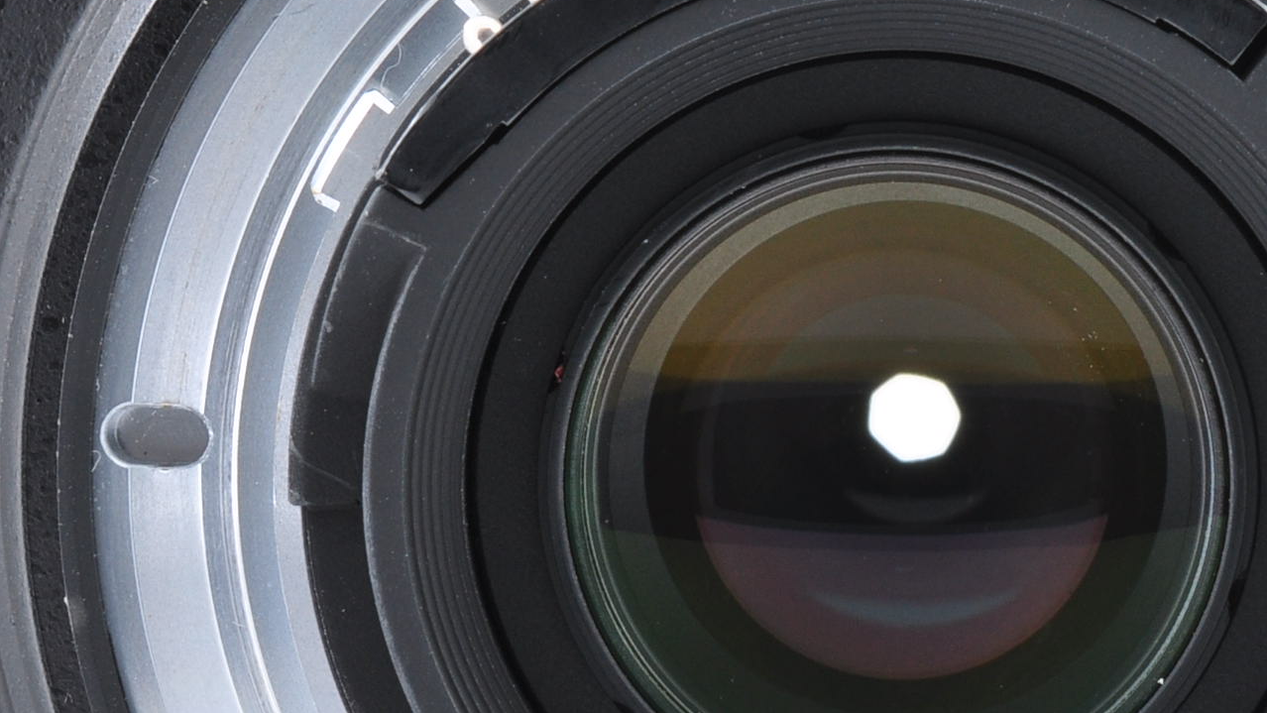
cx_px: 959
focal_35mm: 158
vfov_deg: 7.7
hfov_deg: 13.6
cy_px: 481
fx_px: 5308
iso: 200
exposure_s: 1/200
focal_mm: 40
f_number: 18
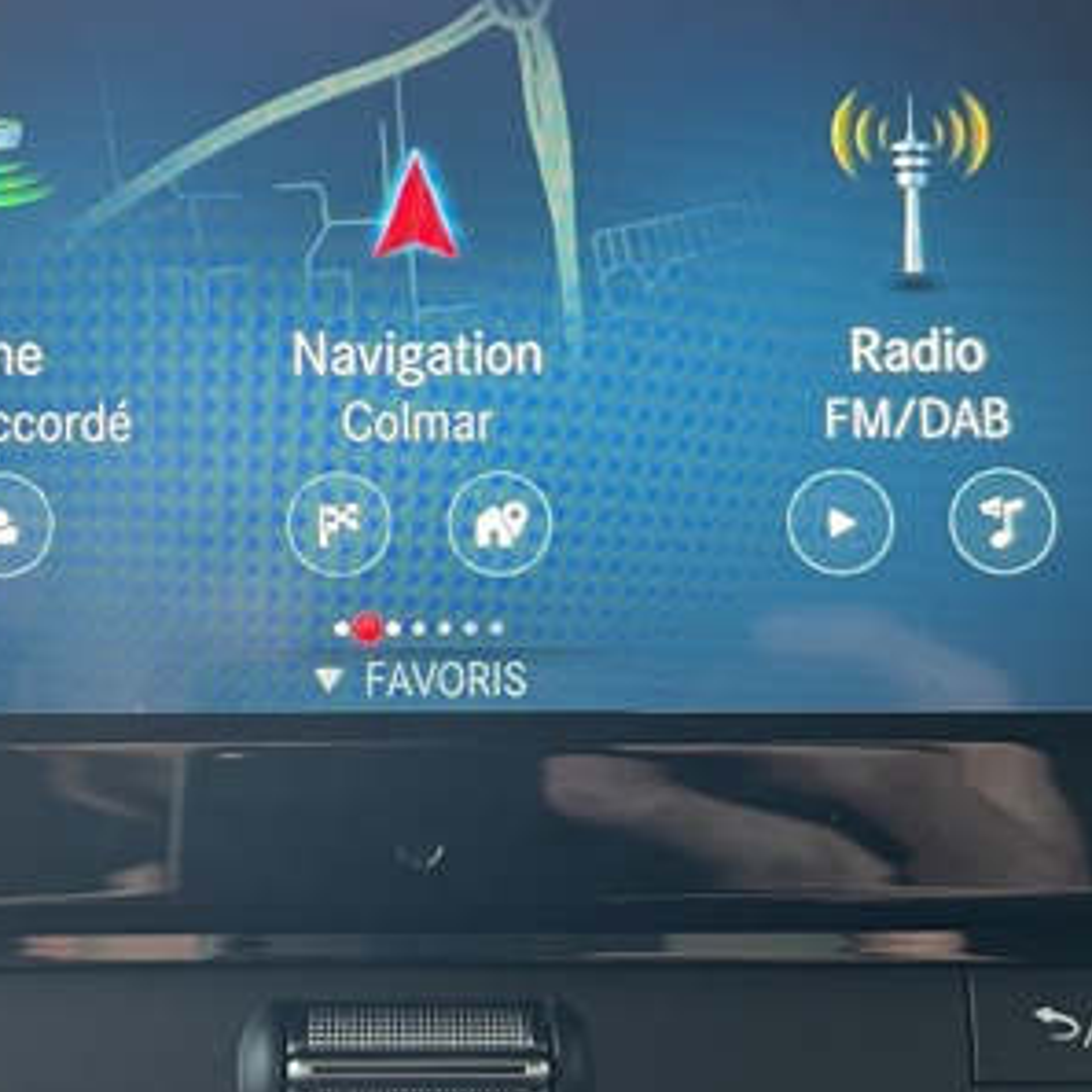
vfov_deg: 27.7
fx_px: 2213
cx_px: 301
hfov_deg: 27.4
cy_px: 596
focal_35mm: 62
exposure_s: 1/53
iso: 125
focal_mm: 5.1
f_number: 1.6
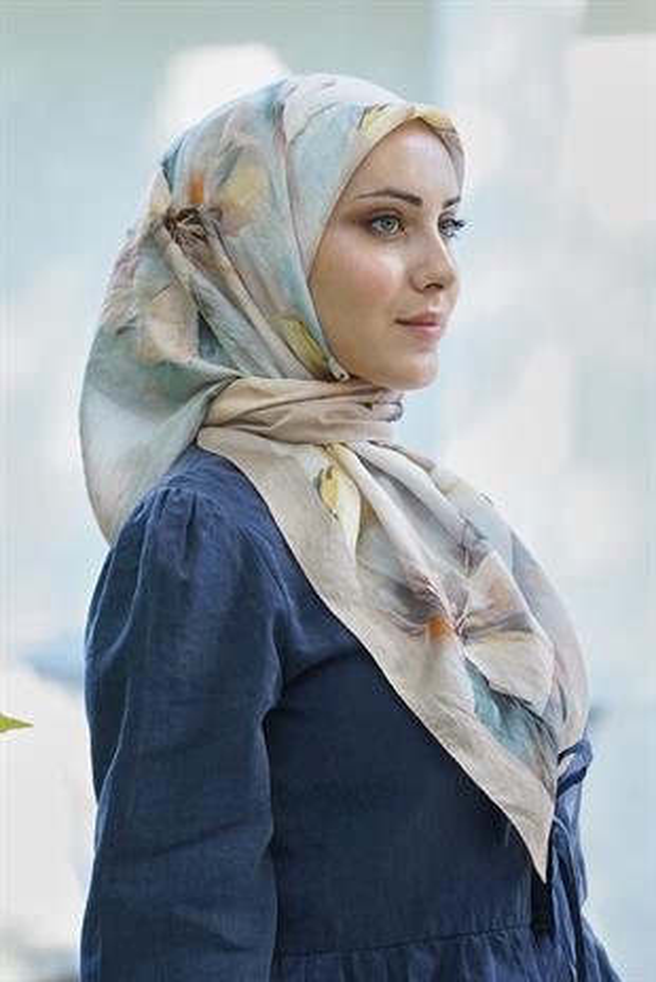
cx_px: 328
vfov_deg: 17.1
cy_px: 491
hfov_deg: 11.4
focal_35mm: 120
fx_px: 3275
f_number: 5
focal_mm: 120
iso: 500
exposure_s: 1/125
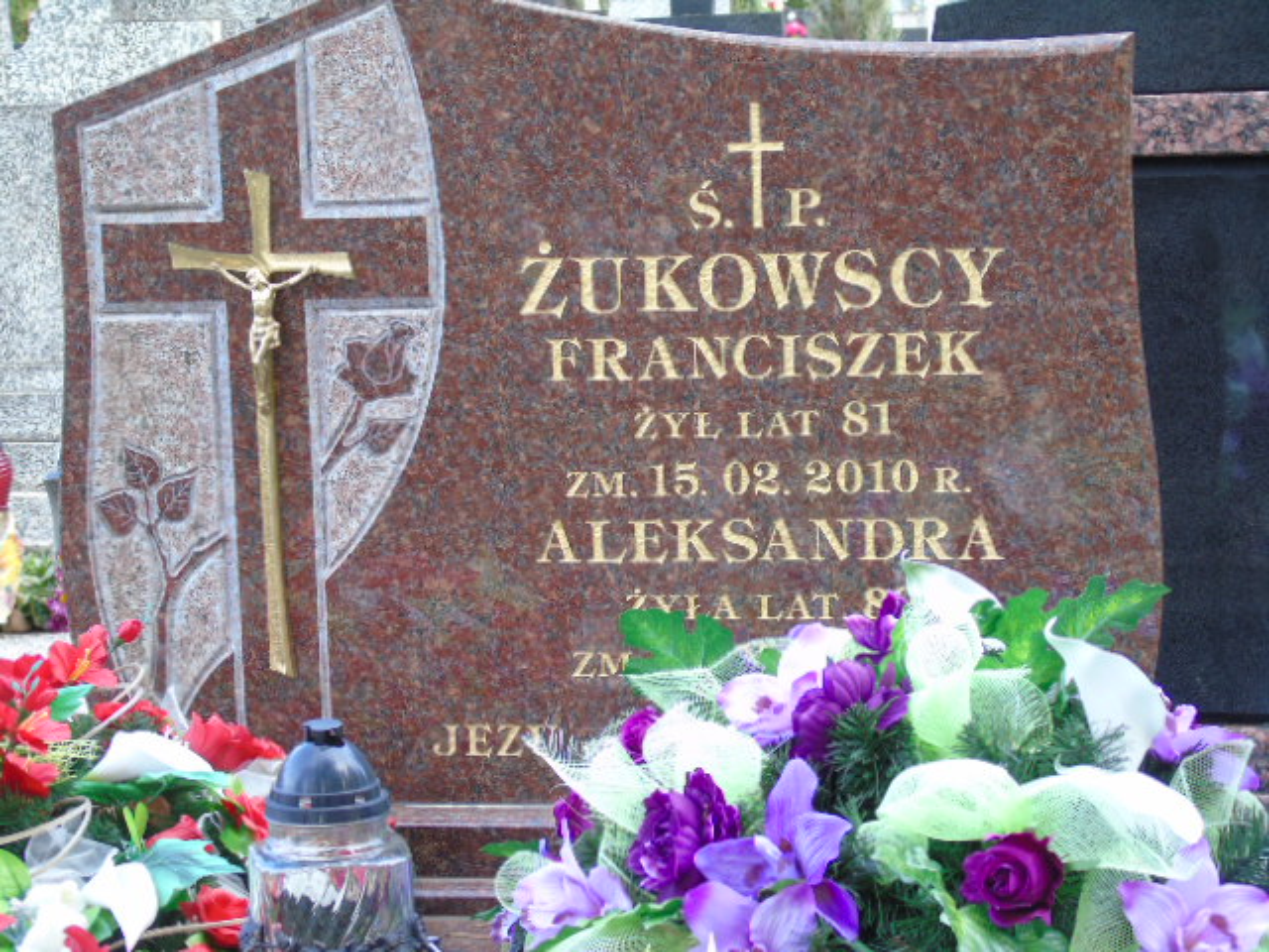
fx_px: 3446
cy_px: 476
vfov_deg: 15.7
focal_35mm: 94
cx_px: 634
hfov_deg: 20.9
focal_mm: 17
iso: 100
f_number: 4.3
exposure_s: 1/30
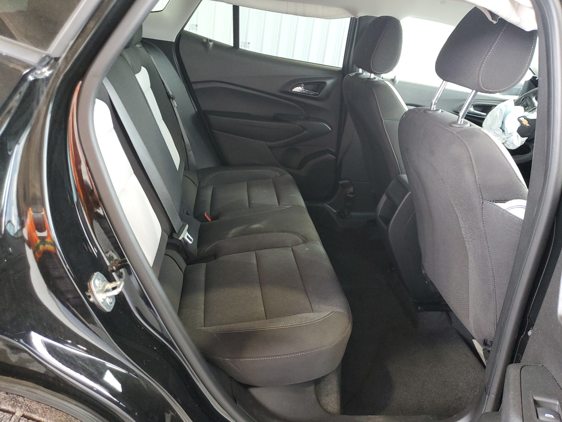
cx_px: 281
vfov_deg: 53.1
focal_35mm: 26
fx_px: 422
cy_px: 211
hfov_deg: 67.3
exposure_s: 1/60.2
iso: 165
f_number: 1.5
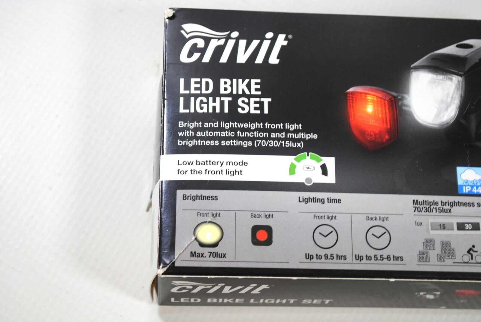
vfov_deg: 16.6
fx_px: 1104
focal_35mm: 82
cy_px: 161
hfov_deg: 24.6
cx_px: 240
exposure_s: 1/60
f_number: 6.3
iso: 200
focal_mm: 55
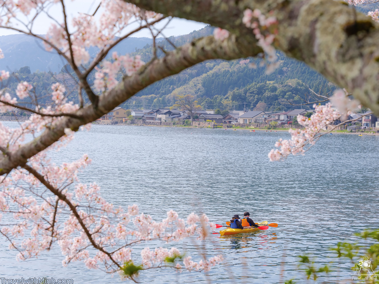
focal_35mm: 87
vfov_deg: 17.0
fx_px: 952
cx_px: 190
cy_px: 142
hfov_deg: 22.5
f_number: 8
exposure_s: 1/200
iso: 200
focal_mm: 110
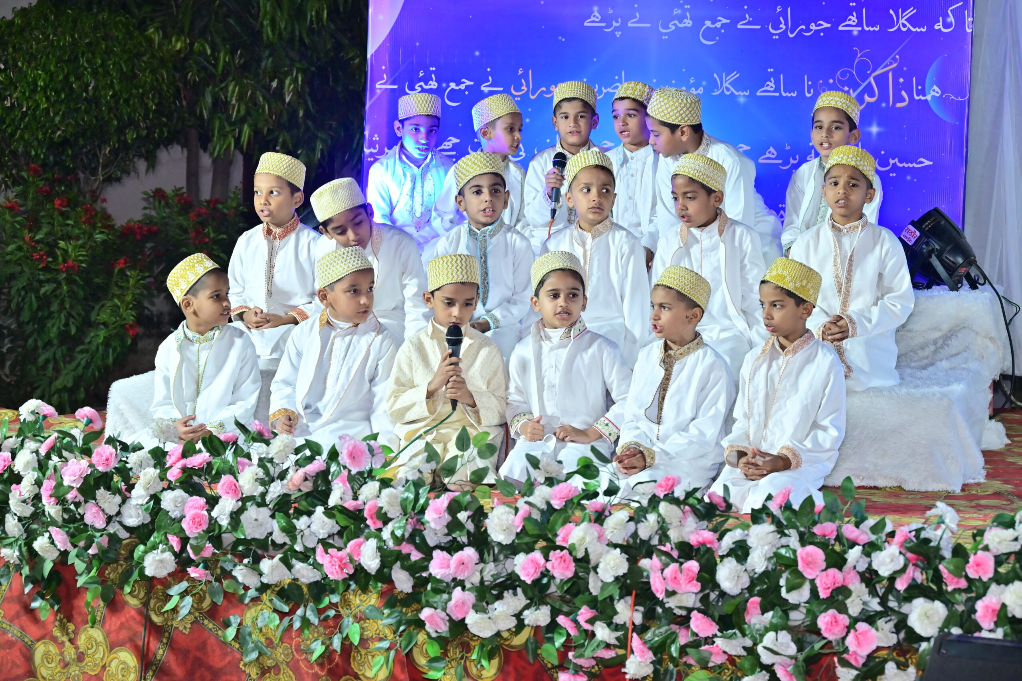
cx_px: 511
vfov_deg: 14.3
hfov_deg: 21.2
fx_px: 2725
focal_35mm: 96
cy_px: 340
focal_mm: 96
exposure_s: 1/125
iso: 1250
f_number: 8
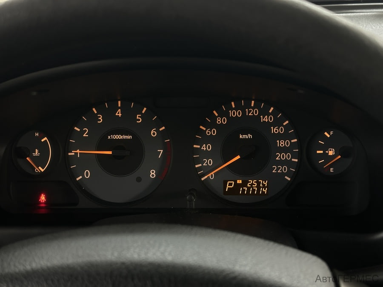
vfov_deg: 30.3
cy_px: 144
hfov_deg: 39.7
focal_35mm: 48
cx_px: 192
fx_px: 531
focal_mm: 6.86
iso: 250
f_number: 1.78
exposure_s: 1/33
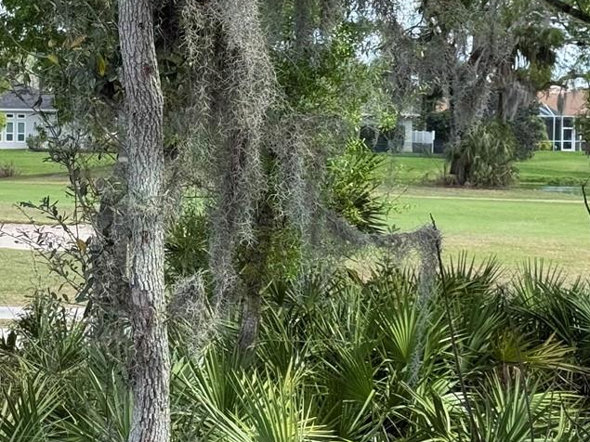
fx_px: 2062
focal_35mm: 121
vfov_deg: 12.2
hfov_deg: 16.3
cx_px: 208
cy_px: 162
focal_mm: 6.76
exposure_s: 1/1883
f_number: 1.78
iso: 100
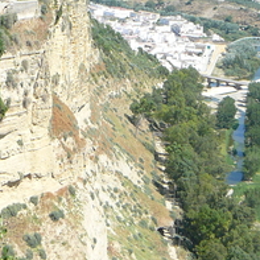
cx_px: 73
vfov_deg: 18.4
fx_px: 799
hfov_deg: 18.4
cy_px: 82
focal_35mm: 94
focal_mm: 5.2
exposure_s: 1/400
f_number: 5
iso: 80
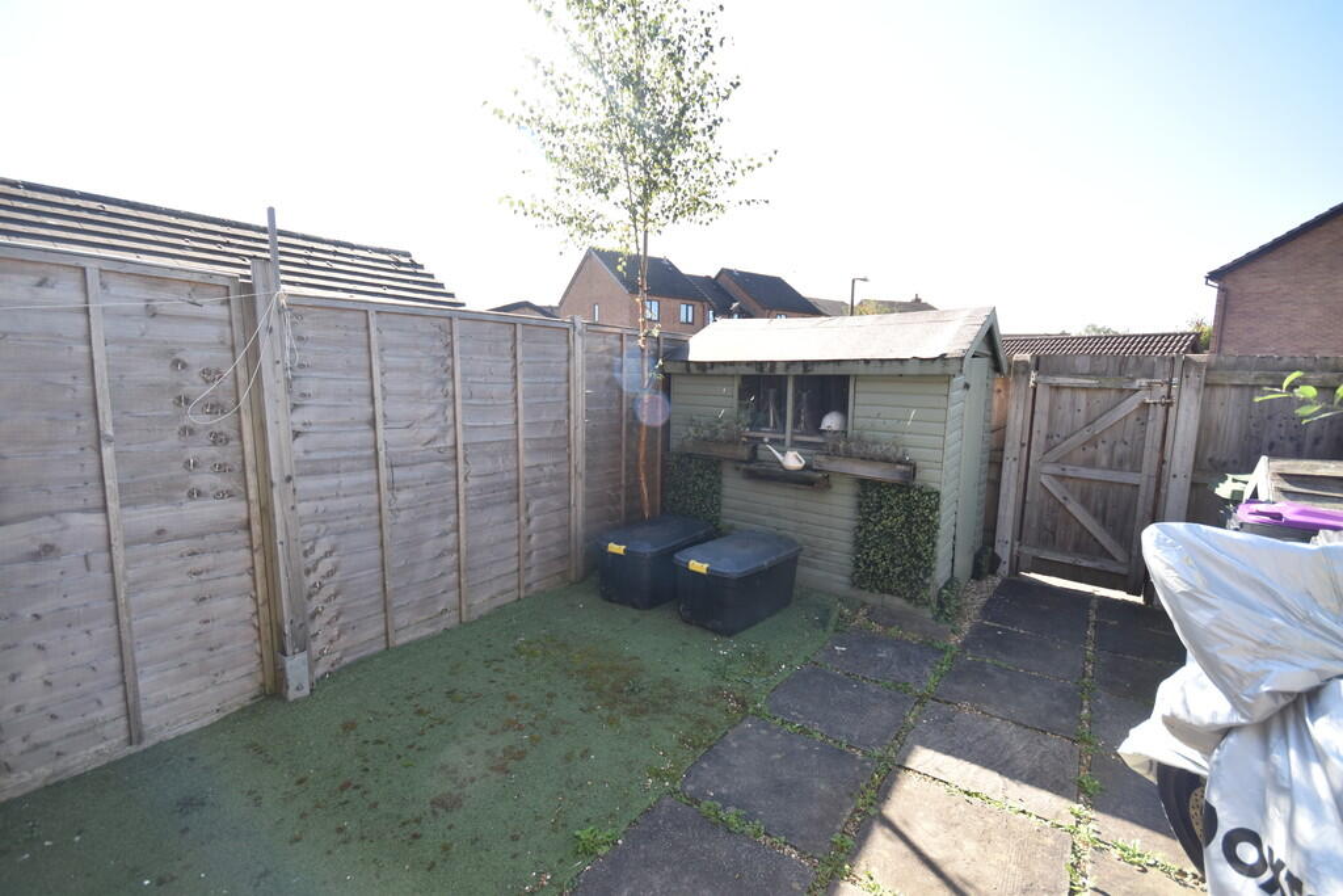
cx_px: 672
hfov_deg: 100.4
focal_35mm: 15
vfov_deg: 77.3
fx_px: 560
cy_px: 448
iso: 320
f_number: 5.6
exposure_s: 1/250
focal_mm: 10
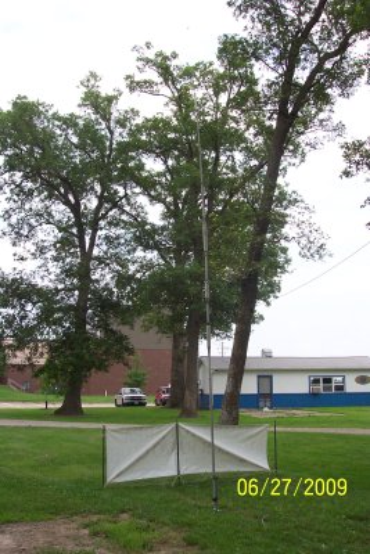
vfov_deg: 50.7
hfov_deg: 35.1
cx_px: 185
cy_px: 277
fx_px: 585
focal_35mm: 38
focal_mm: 8
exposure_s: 1/350
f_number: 4.8
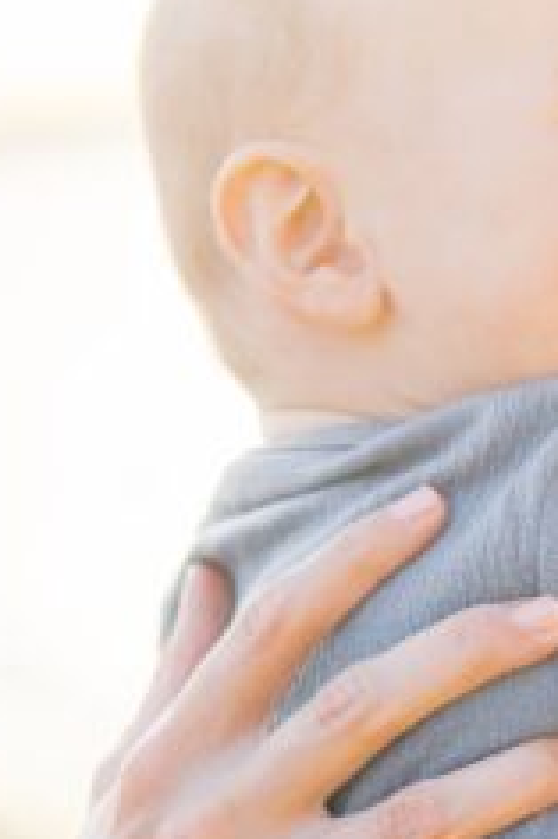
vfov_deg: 9.3
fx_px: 5052
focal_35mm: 217
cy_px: 1063
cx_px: 880
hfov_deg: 6.2
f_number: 1.4
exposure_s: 1/2000
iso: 100
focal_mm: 50
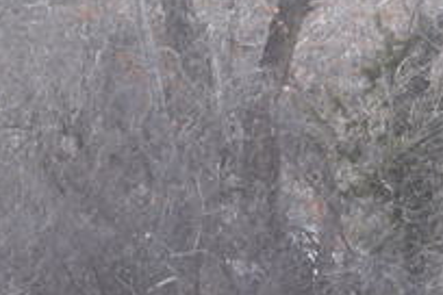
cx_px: 636
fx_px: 6681
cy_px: 470
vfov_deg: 2.5
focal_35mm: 543
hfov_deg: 3.8
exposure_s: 1/500
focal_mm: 72
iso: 250
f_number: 5.6
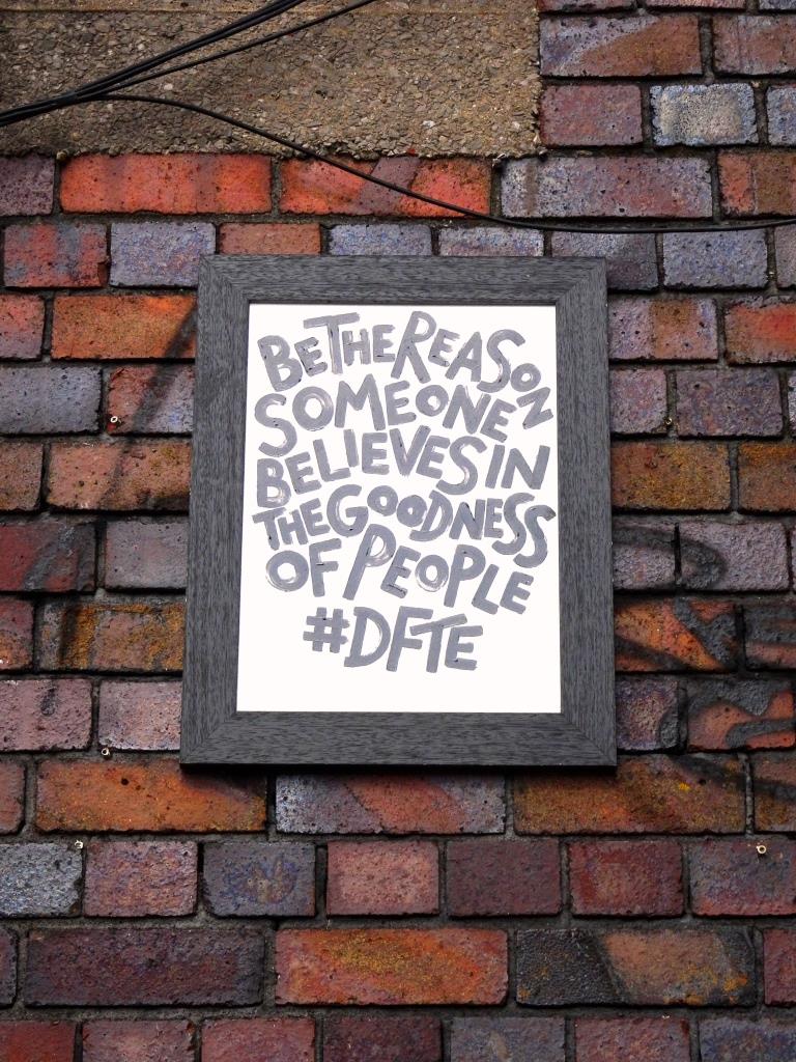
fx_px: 2759
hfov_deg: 16.4
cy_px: 531
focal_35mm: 90
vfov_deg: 21.8
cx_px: 398
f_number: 5
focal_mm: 15.45
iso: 80
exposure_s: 1/640
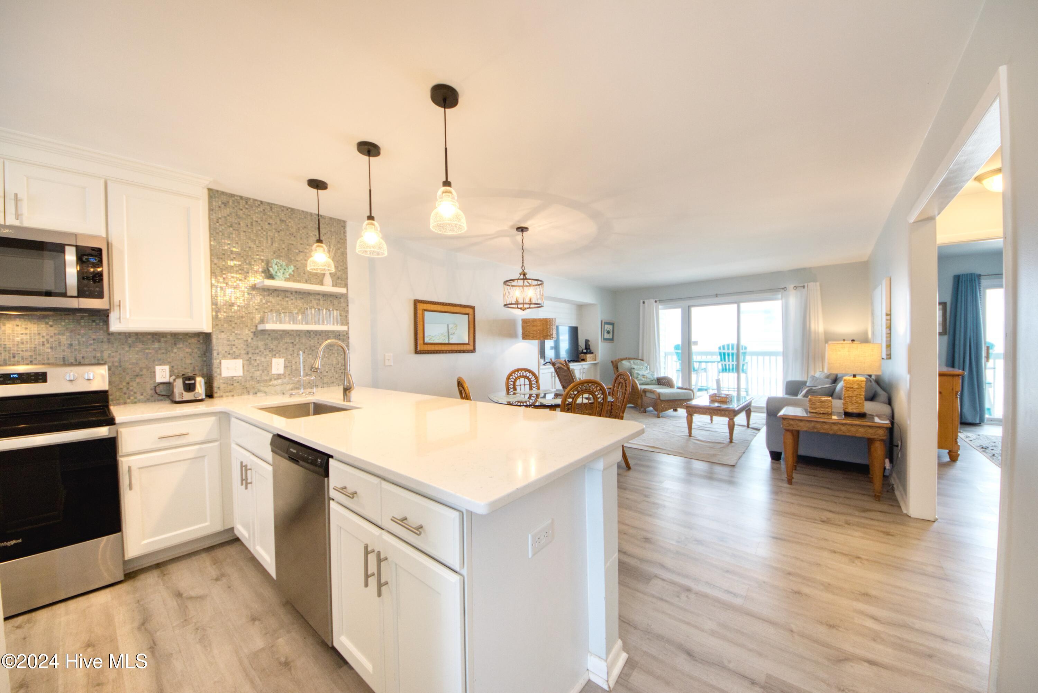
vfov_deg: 90.0
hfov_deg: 112.6
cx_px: 519
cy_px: 346
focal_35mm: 12
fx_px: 346
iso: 200
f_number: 11
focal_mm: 8
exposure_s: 1/20
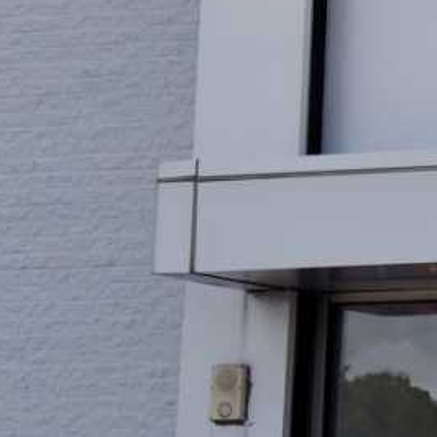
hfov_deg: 6.3
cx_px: 1203
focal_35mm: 262
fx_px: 3742
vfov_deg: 6.7
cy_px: 27
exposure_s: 1/4000
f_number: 8
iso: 1250
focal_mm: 40
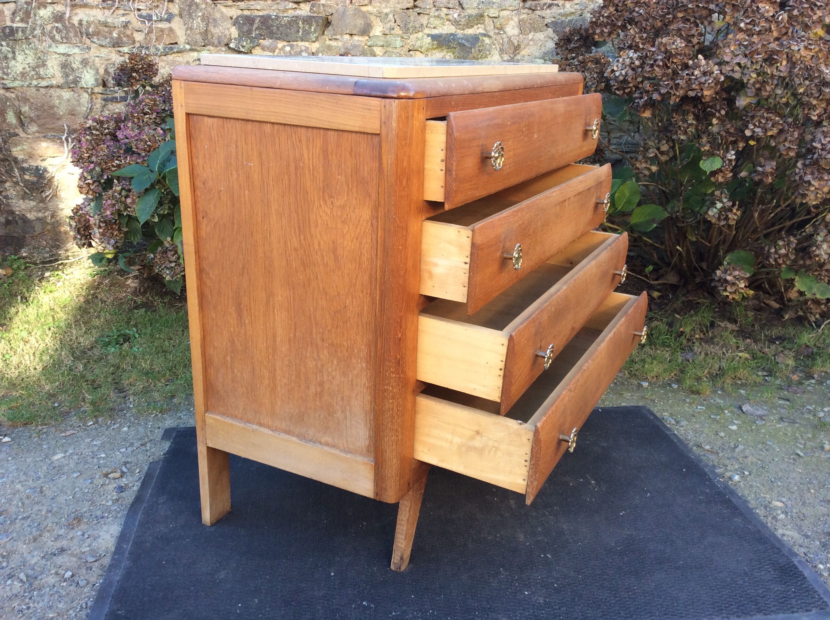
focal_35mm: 32
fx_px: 766
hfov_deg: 56.9
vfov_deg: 44.1
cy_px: 310
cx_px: 415
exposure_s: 1/100
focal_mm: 3.3
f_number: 2.4
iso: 40
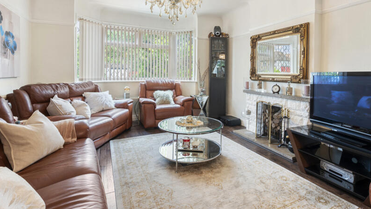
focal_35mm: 19
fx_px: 187
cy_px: 77
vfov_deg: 57.5
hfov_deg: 89.4
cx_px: 202
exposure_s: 1/4
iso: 200
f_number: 16
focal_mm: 14
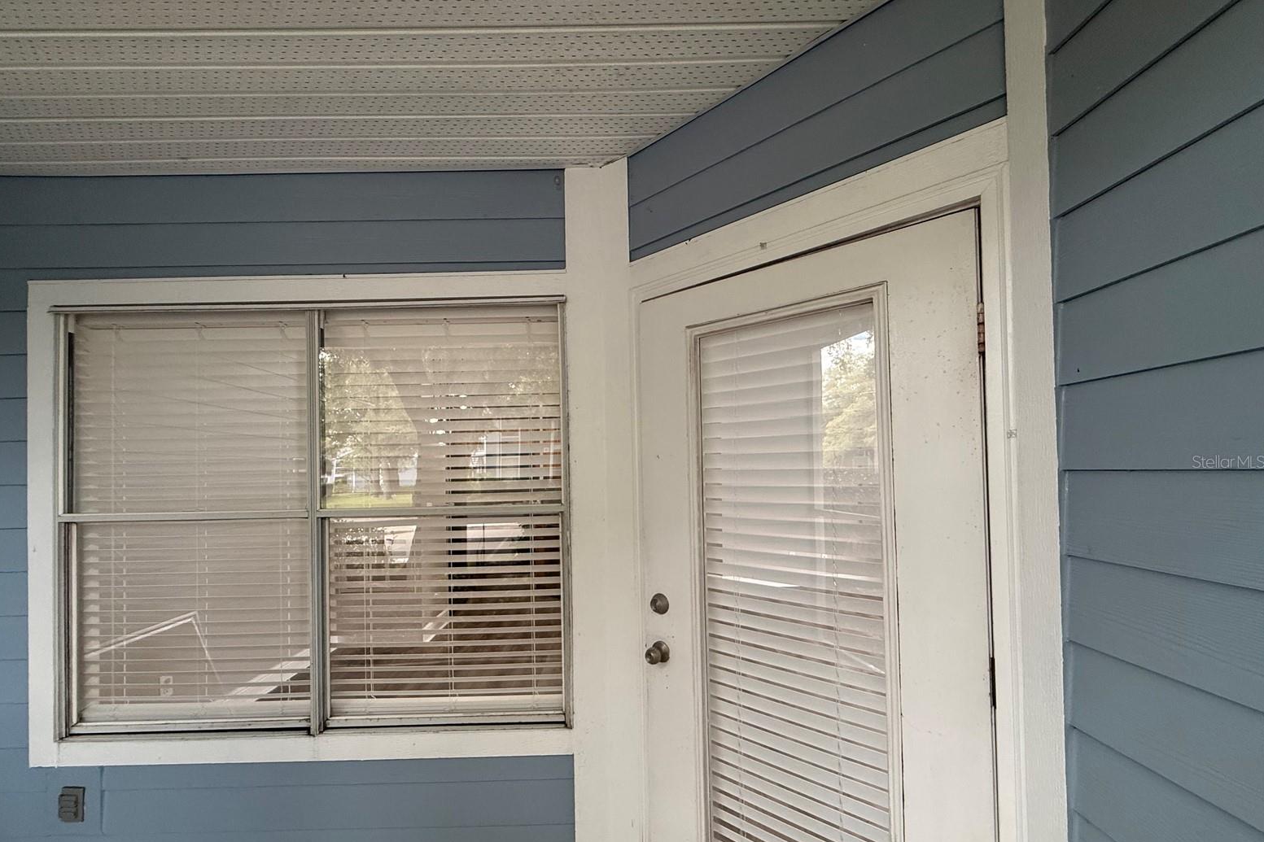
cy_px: 461
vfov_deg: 77.1
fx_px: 527
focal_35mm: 15
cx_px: 618
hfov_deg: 100.4
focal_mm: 2.22
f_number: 2.2
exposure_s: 1/120
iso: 200
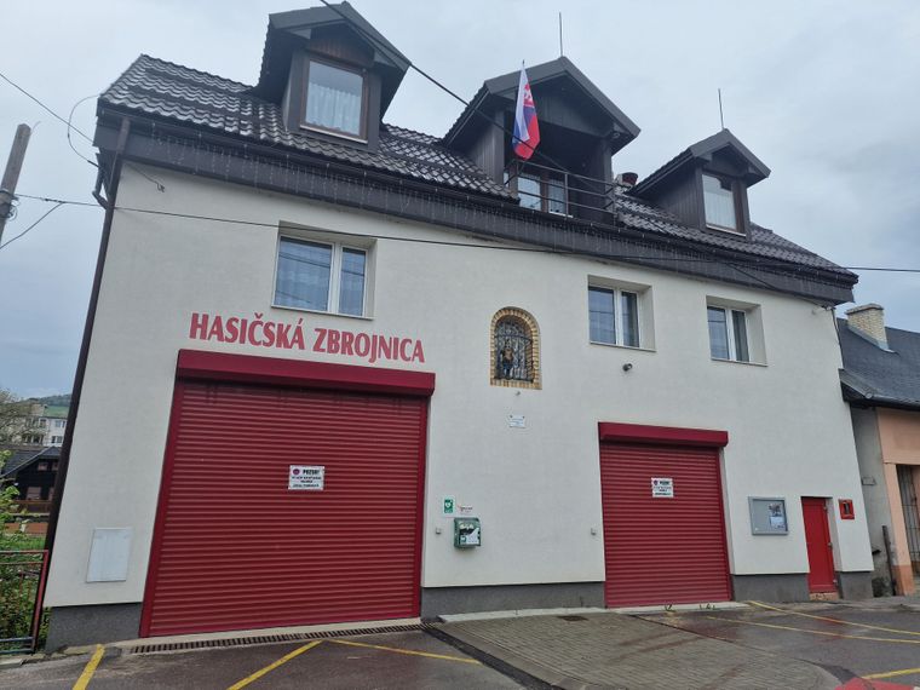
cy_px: 345
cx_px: 460
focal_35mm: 23
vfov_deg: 58.9
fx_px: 611
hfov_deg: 73.9
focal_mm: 6.4
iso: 50
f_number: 1.8
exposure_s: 1/1020
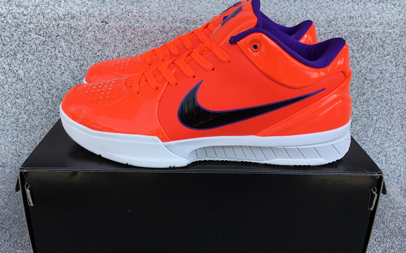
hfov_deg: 55.3
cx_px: 198
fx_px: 387
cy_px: 124
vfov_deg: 36.3
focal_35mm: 35
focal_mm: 3.3
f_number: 2.4
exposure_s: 1/418
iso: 25
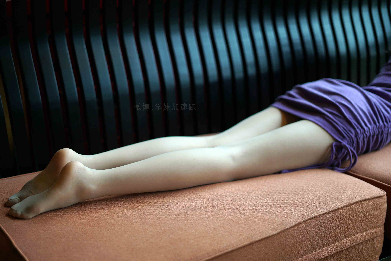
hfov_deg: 39.6
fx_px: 543
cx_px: 196
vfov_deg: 27.0
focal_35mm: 50
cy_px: 130
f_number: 1.8
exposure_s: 1/640
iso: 200
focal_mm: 50
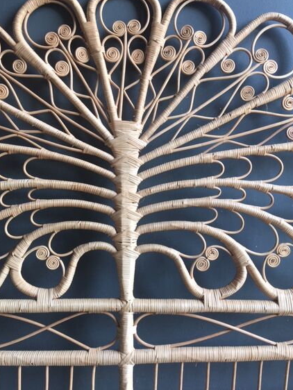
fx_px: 372
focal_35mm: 33
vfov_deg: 55.3
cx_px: 140
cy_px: 207
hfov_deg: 43.0
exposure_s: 1/50
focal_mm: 4.15
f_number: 2.2
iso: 32
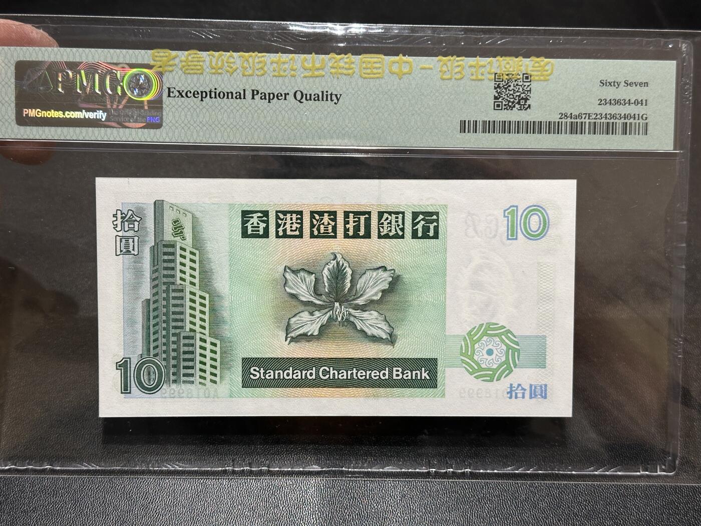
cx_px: 350
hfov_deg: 39.7
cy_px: 263
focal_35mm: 48
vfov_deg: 30.3
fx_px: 972
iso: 125
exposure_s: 1/50
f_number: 1.78
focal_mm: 6.86
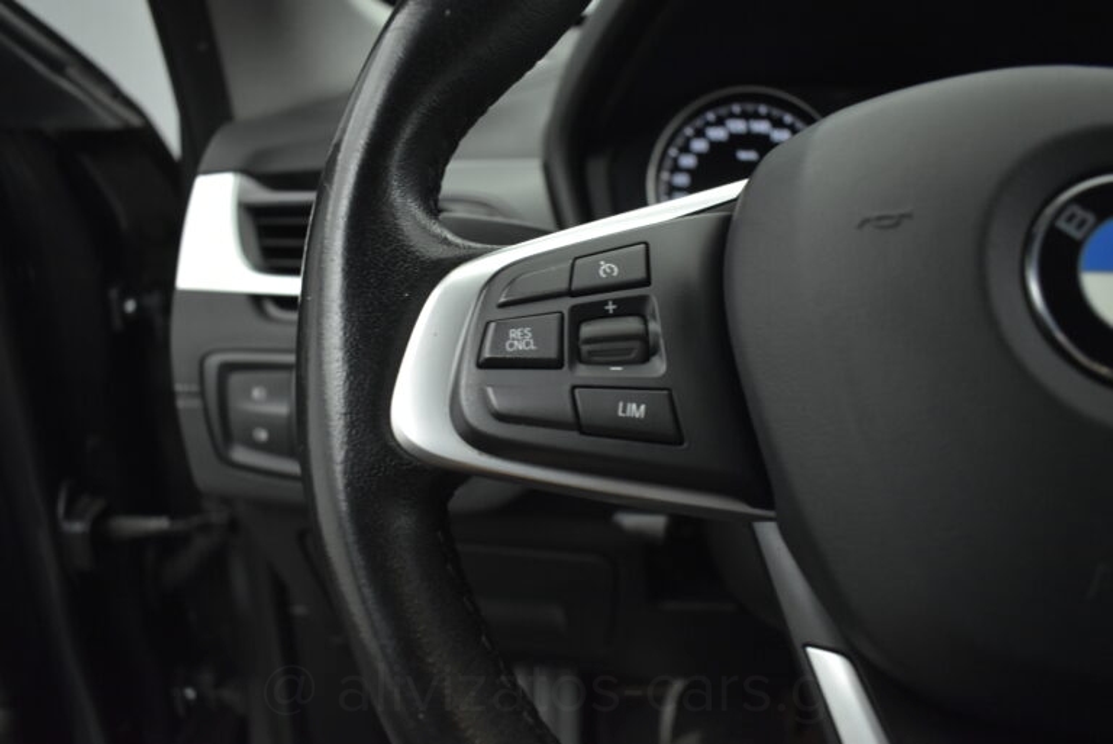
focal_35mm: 27
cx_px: 556
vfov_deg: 48.0
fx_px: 835
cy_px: 372
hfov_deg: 67.4
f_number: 3.5
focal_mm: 18
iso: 1600
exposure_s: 1/100
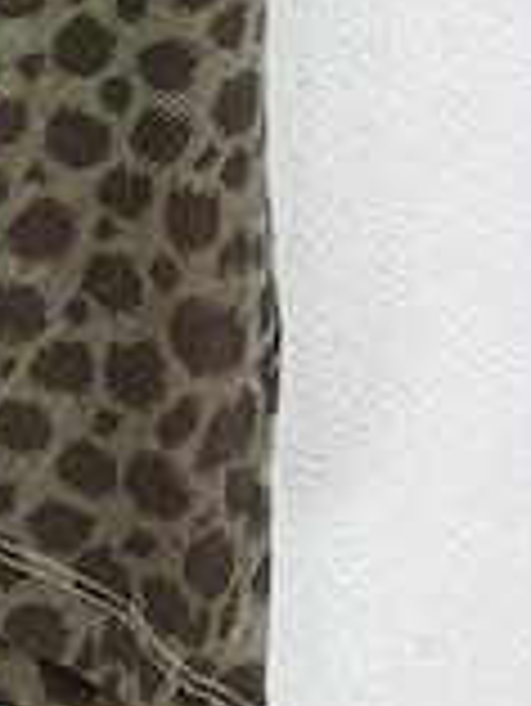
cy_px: -983
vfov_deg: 10.5
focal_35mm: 162
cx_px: -716
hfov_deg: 8.4
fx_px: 3309
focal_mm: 5.96
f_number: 1.6
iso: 64
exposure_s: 1/100
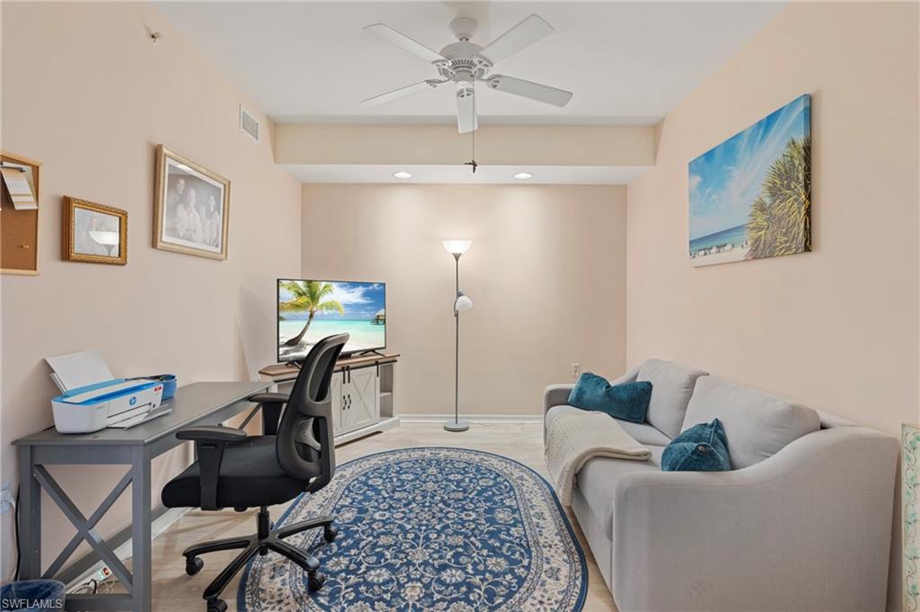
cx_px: 460
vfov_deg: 73.7
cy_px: 306
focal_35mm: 16
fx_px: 409
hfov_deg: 96.8
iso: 200
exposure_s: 1.3
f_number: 9
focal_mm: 16
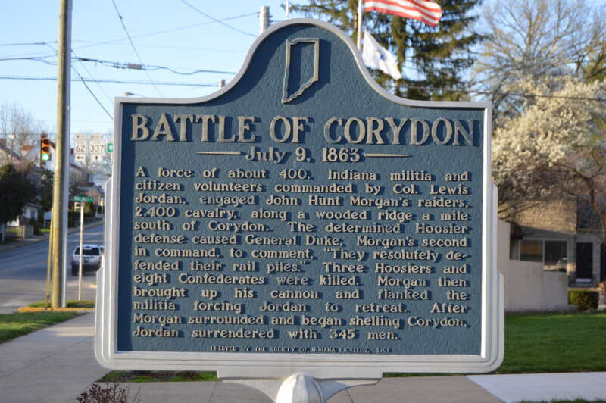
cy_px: 202
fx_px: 1135
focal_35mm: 68
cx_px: 303
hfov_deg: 29.9
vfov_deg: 20.1
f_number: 5.6
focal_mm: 45
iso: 100
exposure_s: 1/125
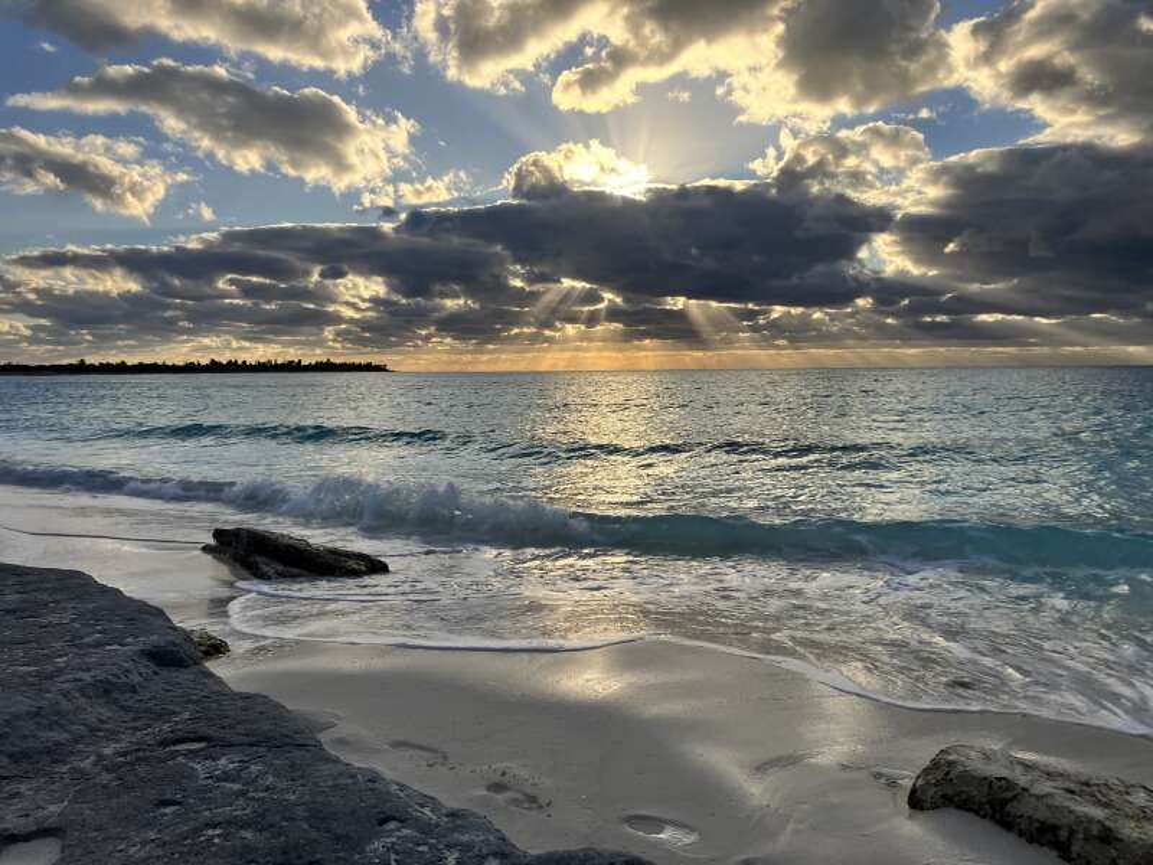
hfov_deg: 63.4
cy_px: 432
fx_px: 933
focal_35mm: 28
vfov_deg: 49.7
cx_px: 576
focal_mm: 3.99
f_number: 1.8
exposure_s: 1/2703
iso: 32
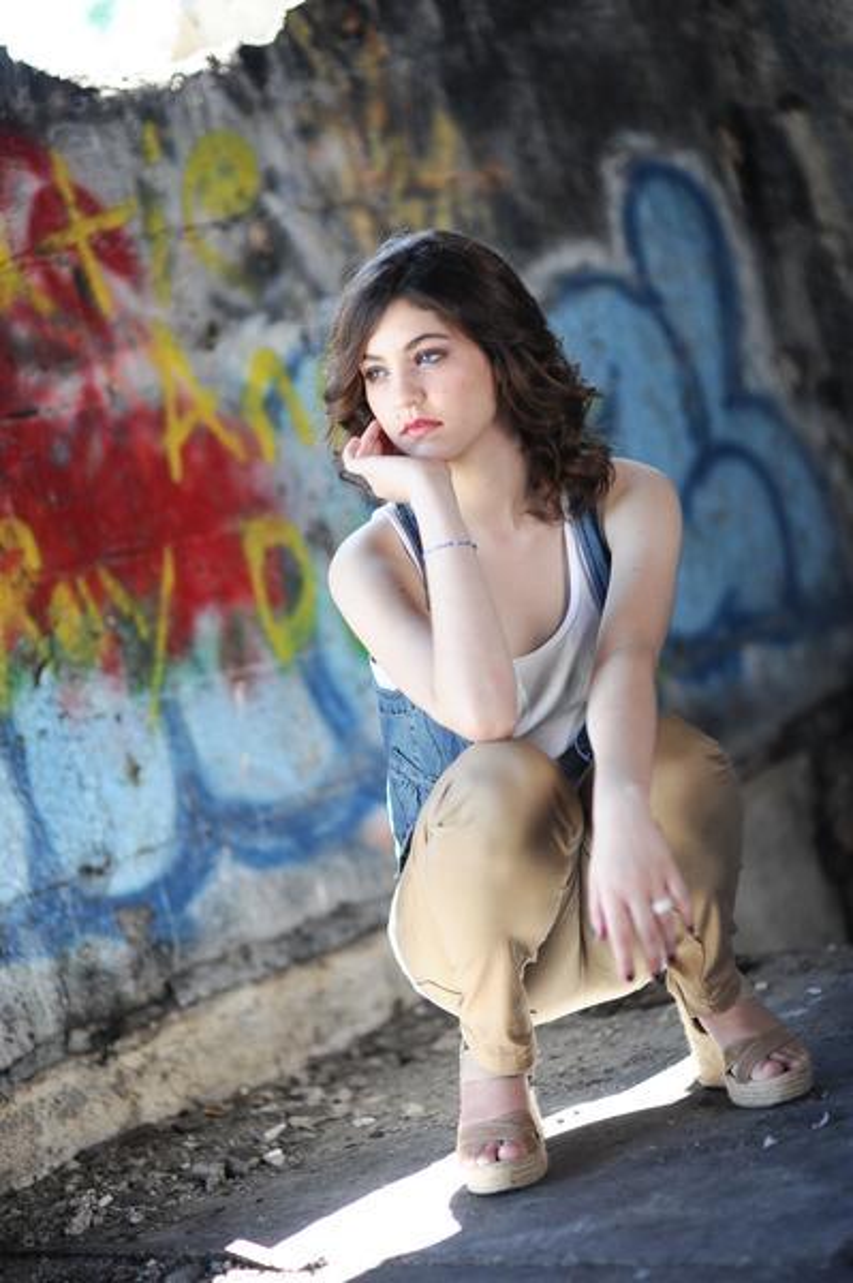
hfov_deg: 16.0
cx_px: 426
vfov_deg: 23.9
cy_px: 642
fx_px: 3026
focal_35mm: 85
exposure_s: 1/250
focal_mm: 85
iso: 200
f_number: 1.8
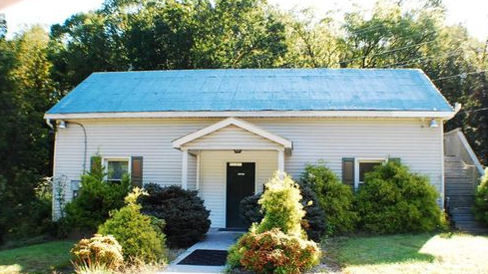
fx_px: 582
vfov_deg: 26.5
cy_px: 160
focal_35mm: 45
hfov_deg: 45.5
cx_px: 245
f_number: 8
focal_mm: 28
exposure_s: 1/400
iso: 1000
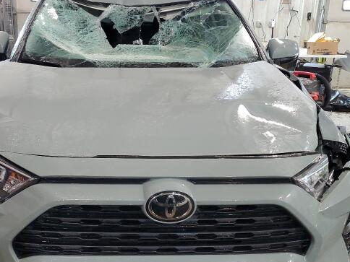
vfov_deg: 33.5
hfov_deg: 43.6
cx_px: 139
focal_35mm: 43
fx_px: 435
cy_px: 154
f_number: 1.5
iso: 253
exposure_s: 1/60.2
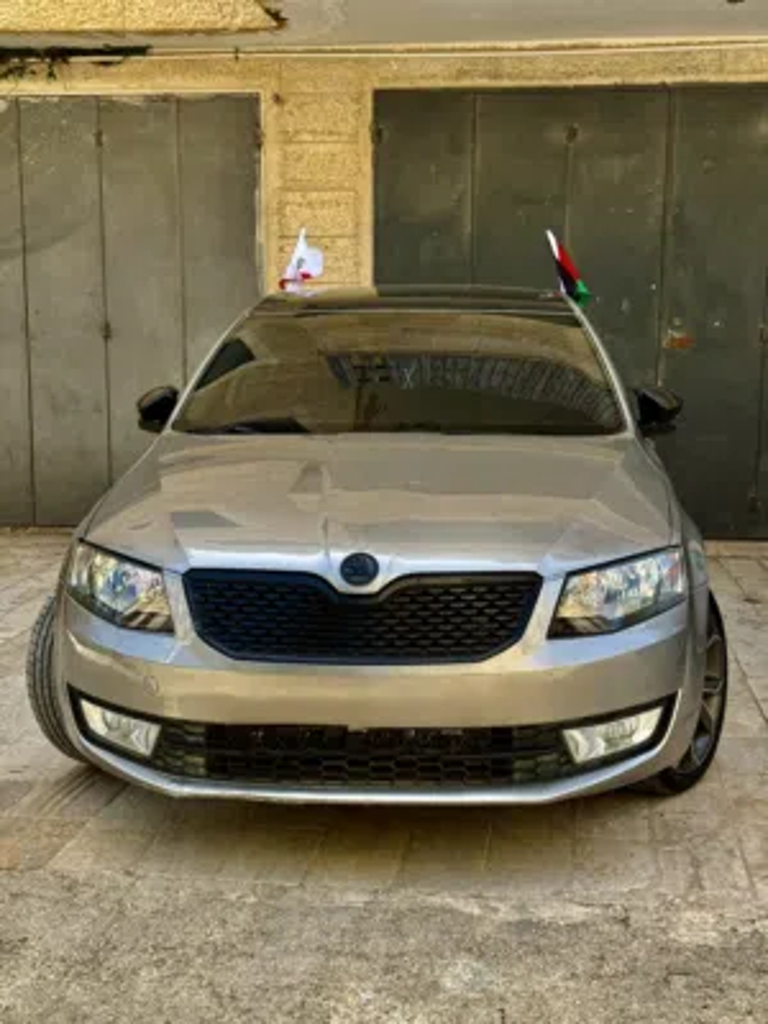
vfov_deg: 39.7
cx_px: 384
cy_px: 512
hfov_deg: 30.3
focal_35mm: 48
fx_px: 1420
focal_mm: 6.76
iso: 80
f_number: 1.78
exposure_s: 1/1222
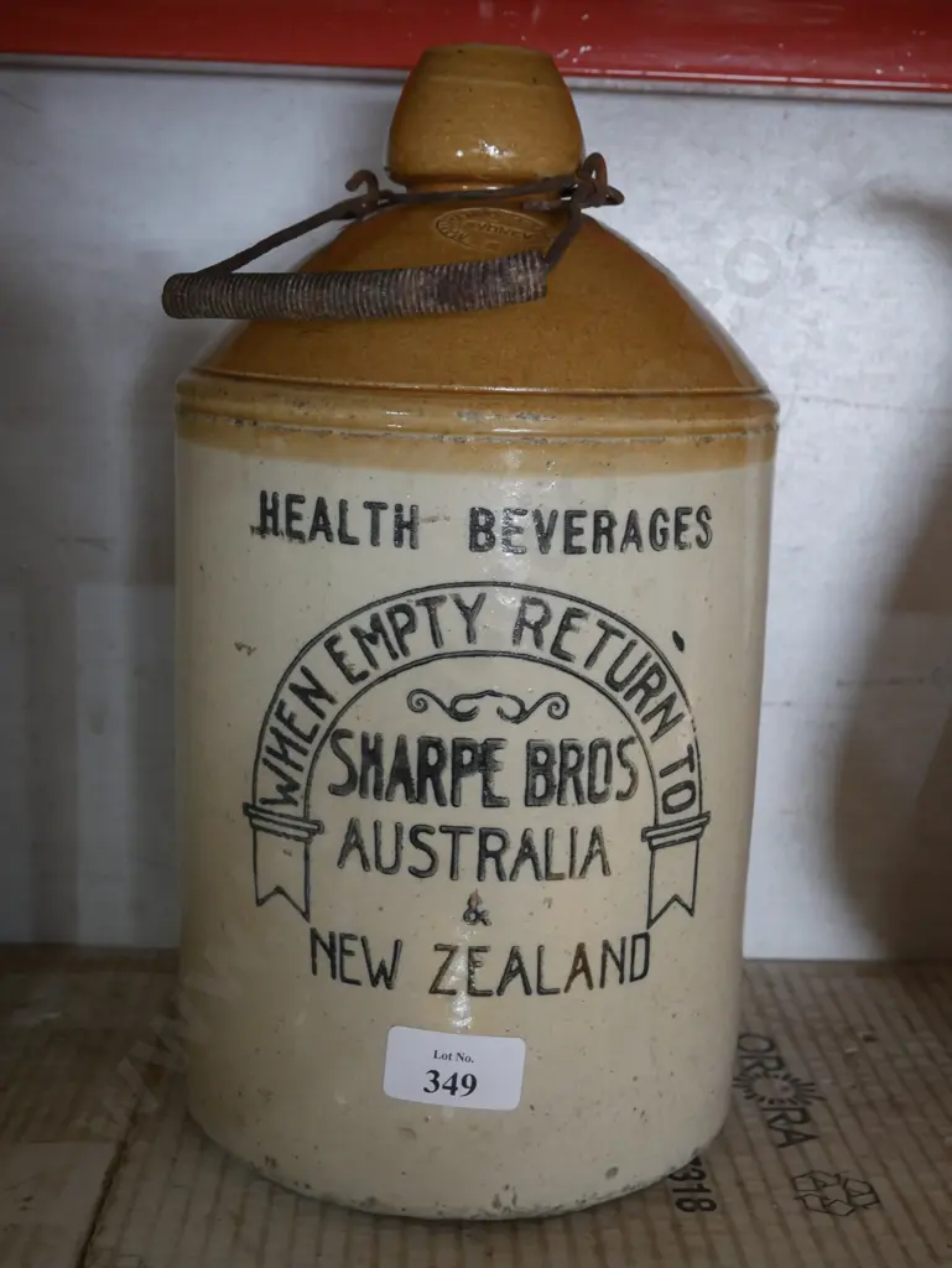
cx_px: 476
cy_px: 634
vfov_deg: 42.9
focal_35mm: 44
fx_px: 1612
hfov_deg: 32.9
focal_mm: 22
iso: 1000
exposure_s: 1/60
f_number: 4.7
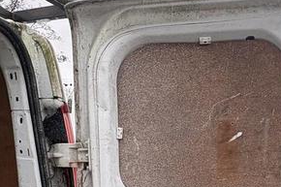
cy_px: 206
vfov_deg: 27.3
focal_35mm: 45
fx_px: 351
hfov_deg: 42.6
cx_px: 201
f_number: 2.2
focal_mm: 2.22
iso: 40
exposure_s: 1/99
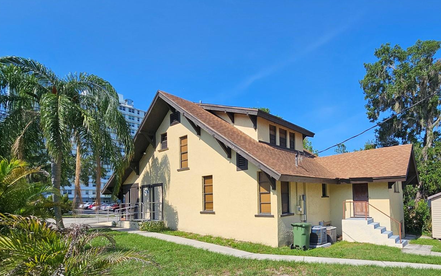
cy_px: 189
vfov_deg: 63.0
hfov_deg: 88.7
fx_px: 216
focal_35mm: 18
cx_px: 283
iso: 50
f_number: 2.2
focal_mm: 2.2
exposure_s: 1/2760
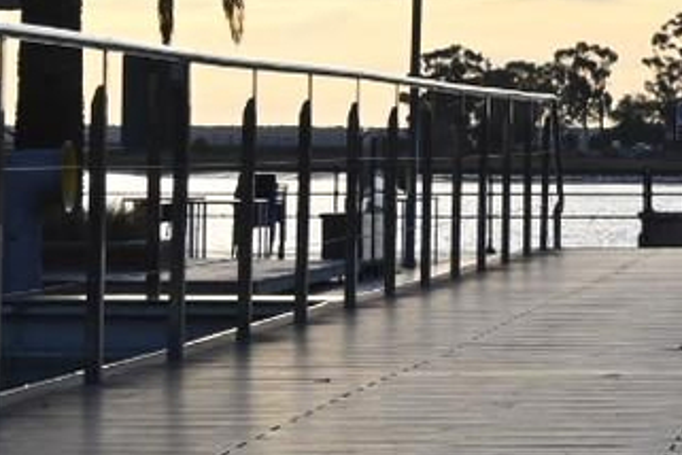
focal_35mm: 224
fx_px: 4243
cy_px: -288
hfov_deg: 9.0
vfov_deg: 6.0
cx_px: 905
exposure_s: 1/800
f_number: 5
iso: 100
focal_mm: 30
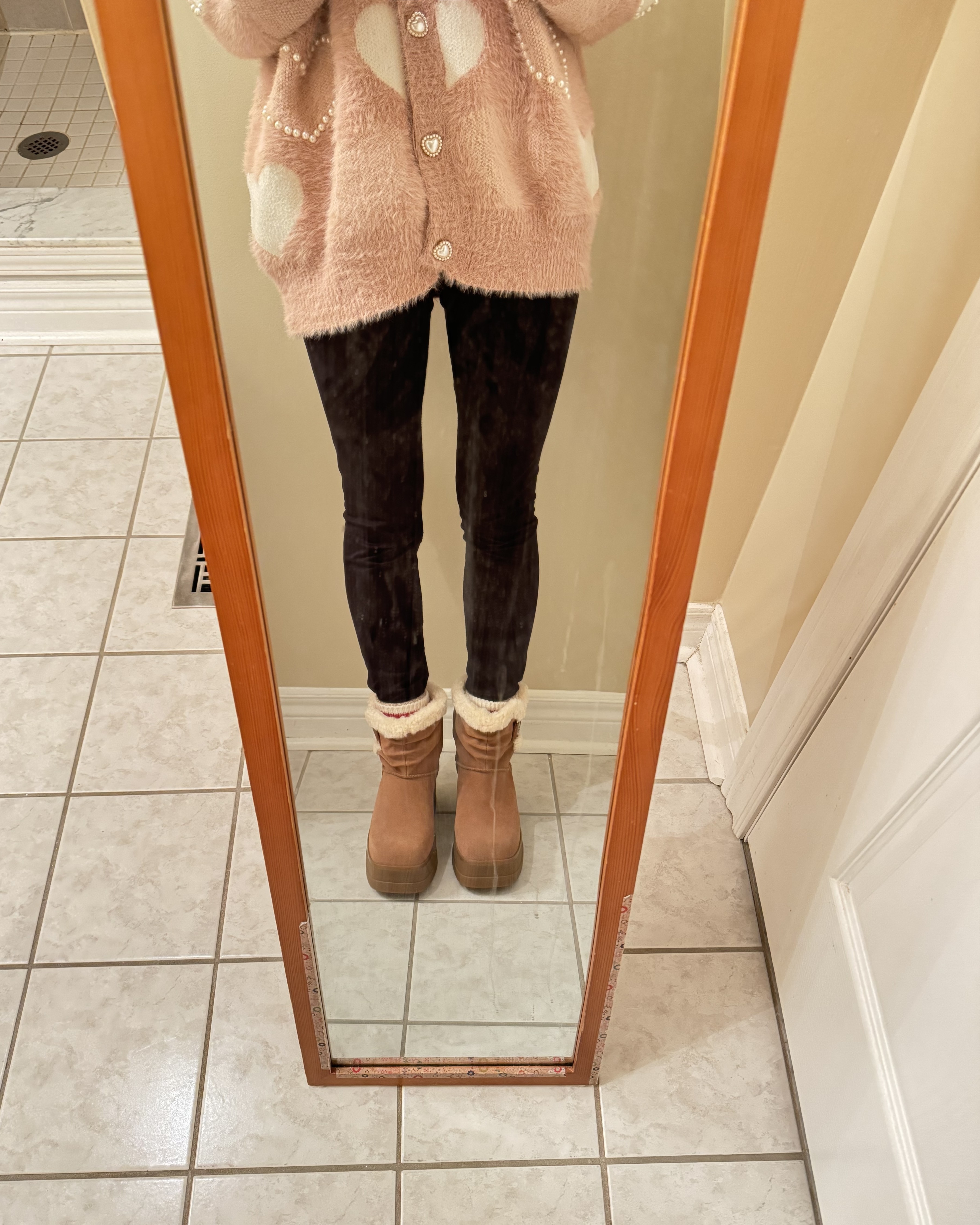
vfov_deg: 66.0
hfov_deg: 54.9
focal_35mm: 26
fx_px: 943
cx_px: 473
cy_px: 617
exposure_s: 1/40
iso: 800
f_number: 1.78
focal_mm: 6.76
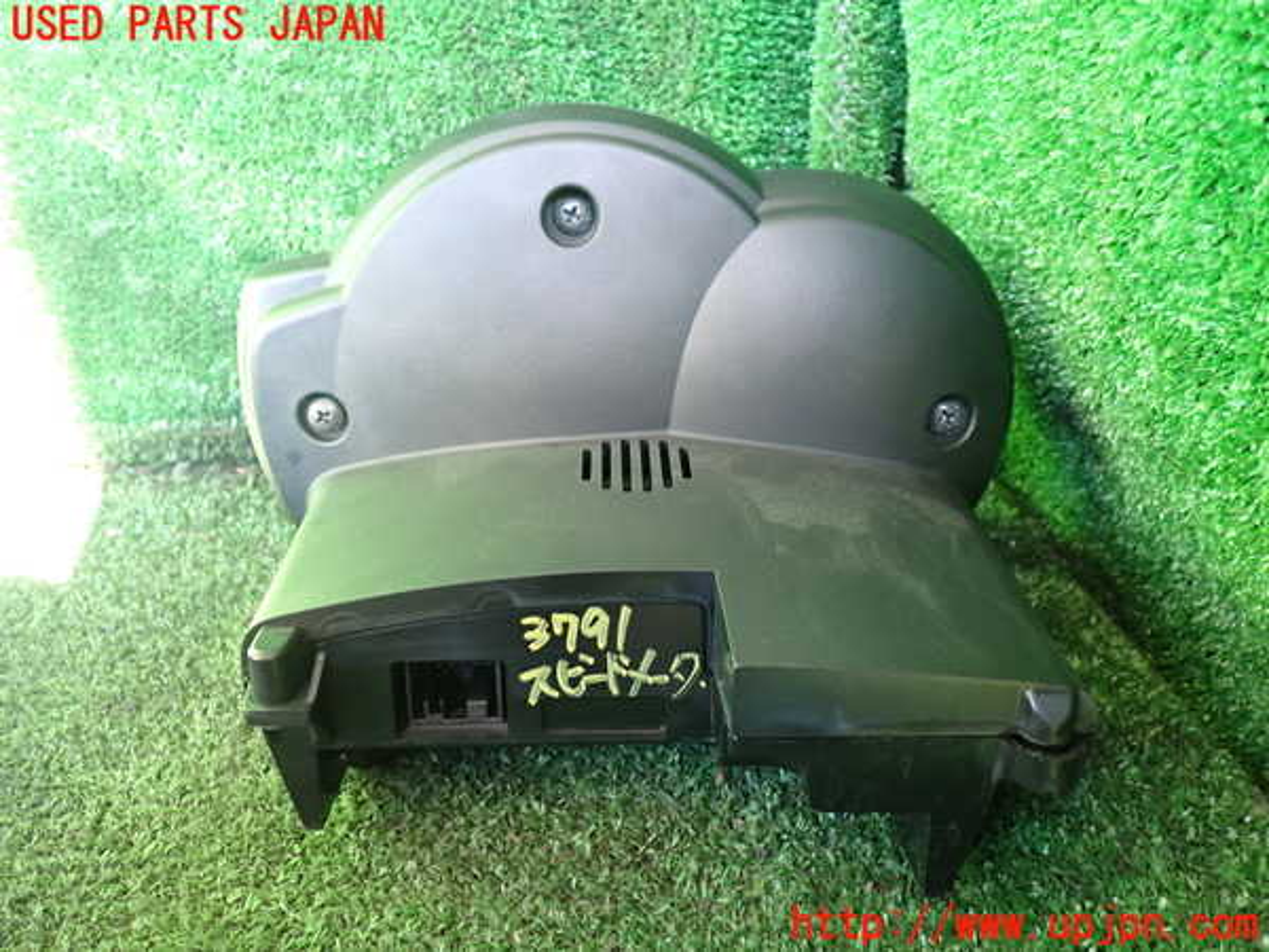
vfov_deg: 46.8
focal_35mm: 30
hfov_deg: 60.0
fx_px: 1100
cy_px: 476
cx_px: 634
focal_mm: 5.4
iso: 400
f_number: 2.3
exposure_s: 1/30
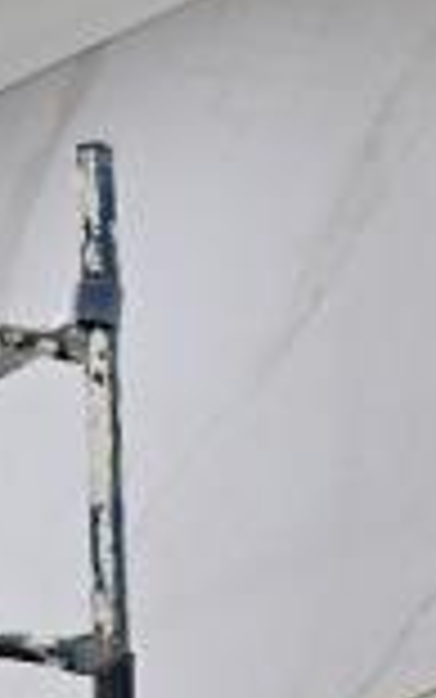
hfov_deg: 1.6
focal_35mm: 806
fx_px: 15309
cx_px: -1110
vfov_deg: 2.6
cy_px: 115
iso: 250
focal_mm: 120
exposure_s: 1/200
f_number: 4
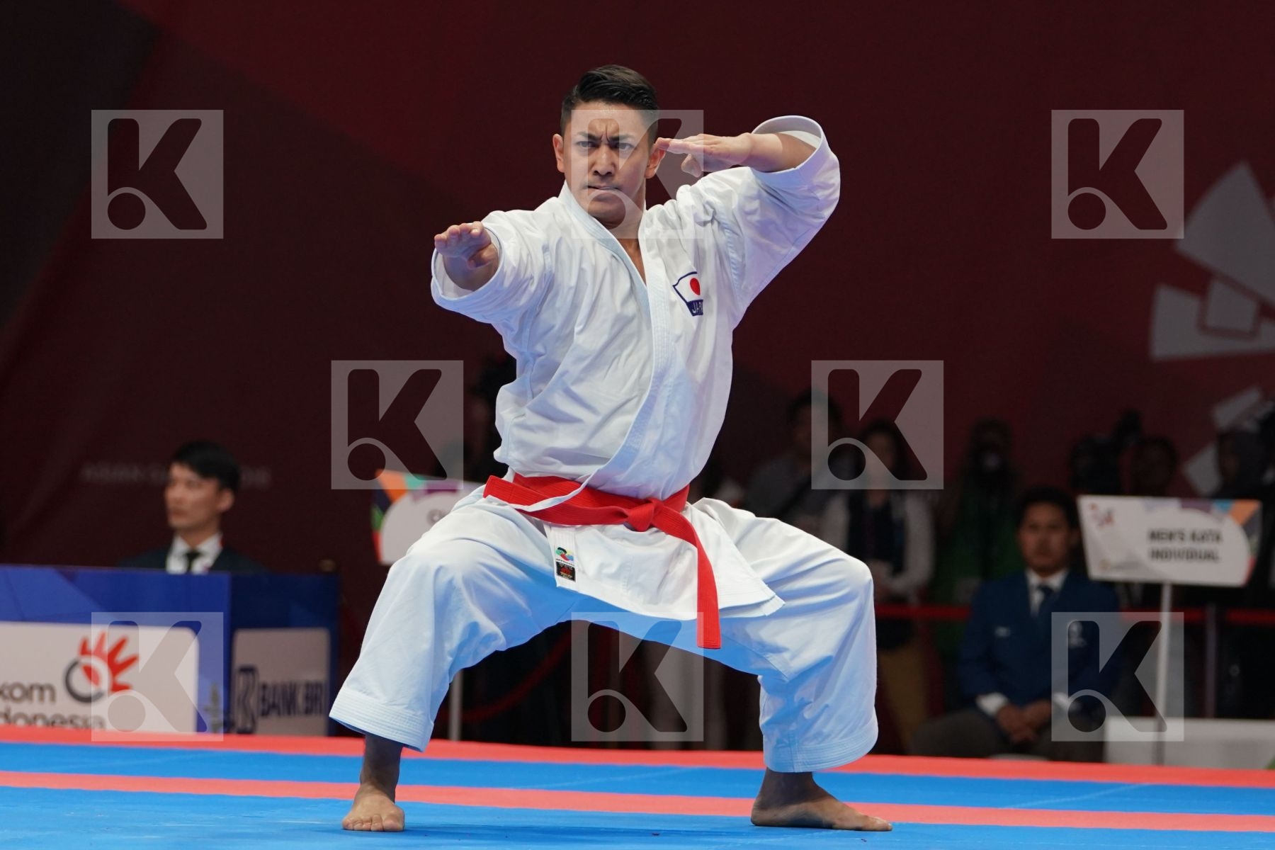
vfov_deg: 6.5
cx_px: 638
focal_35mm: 211
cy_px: 425
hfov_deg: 9.8
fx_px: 7472
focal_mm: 141
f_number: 4
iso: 1600
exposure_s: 1/500
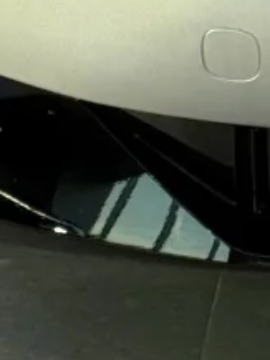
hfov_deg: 4.6
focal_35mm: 318
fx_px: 3304
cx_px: 608
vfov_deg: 6.2
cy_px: -151
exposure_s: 1/100
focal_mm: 6.76
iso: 50
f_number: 1.78
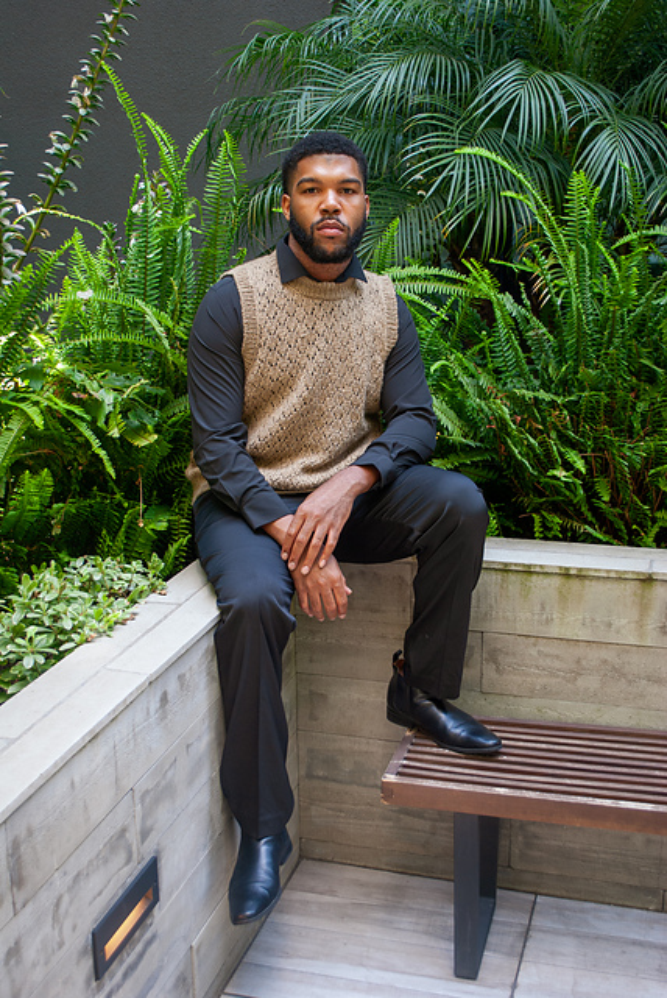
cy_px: 499
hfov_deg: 30.9
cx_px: 334
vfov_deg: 44.9
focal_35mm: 44
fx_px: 1206
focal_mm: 29
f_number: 4.5
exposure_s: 1/50
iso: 200
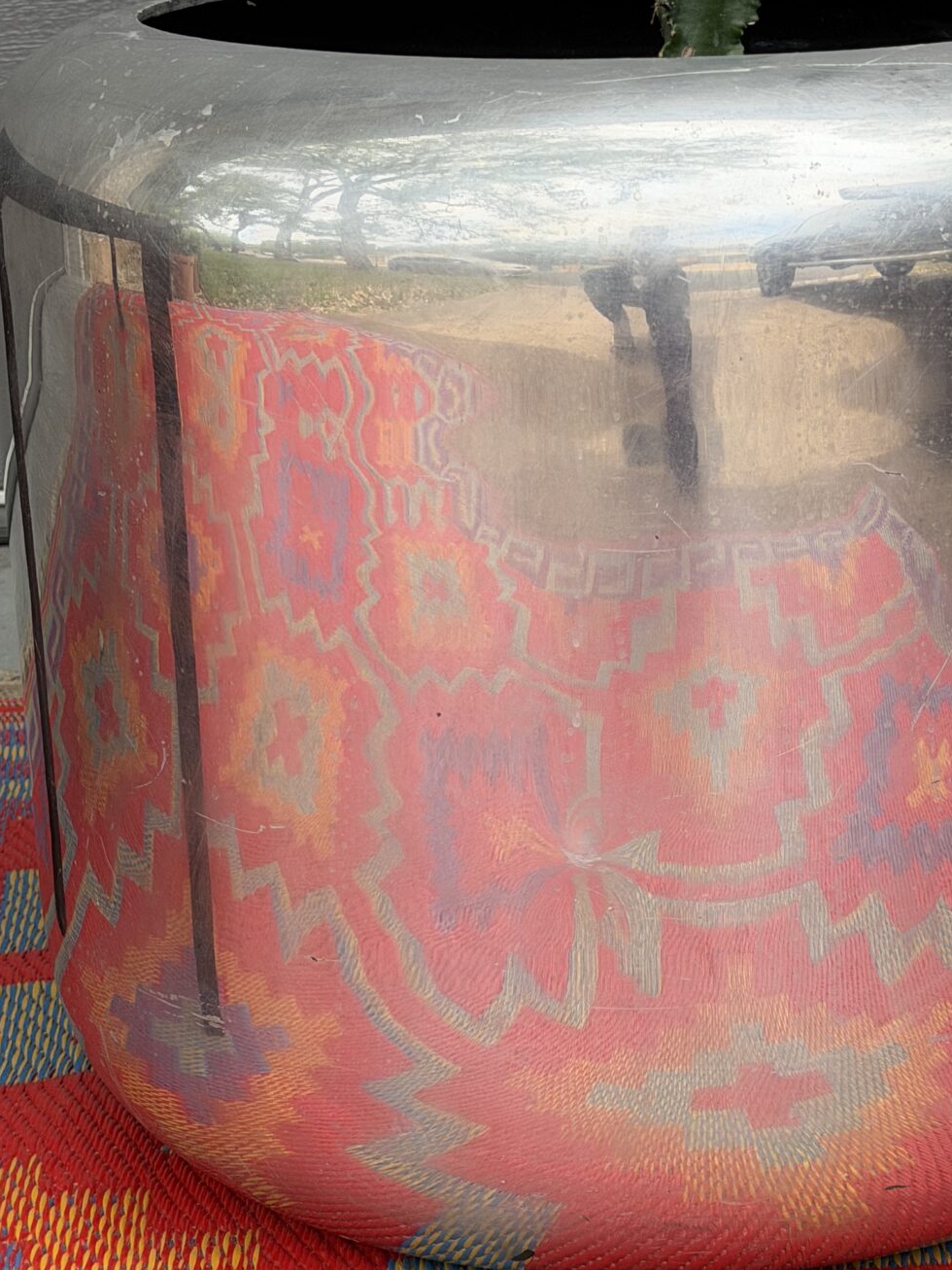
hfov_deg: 15.6
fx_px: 3447
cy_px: 649
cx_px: 833
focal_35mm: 94
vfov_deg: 20.9
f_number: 1.78
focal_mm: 6.76
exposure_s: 1/855
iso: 80
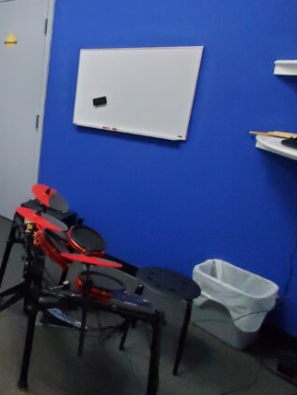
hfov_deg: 37.0
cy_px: 173
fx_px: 354
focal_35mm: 31
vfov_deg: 58.2
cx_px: -42
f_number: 2.2
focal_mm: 1.8
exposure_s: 1/30
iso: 640
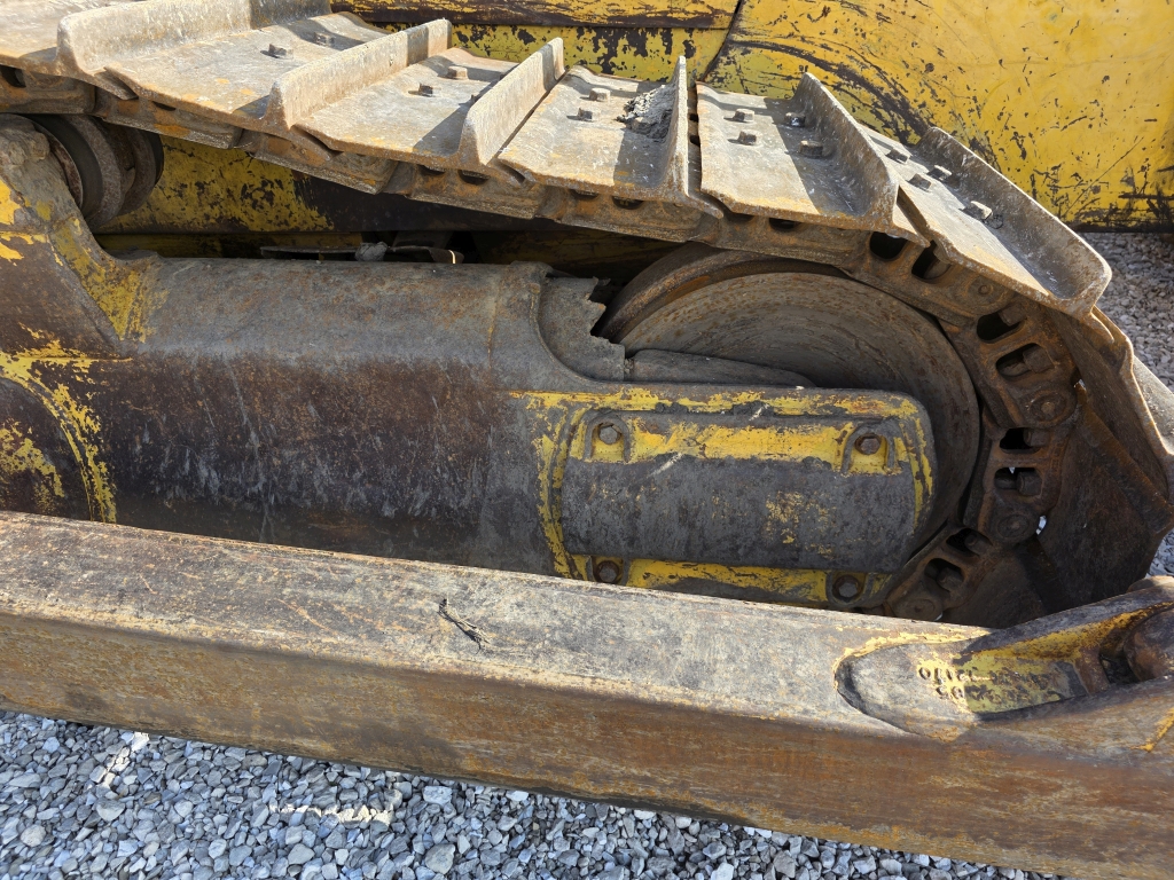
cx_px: 587
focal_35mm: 23
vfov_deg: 58.9
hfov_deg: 73.9
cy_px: 440
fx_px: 780
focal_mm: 6.3
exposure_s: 1/359
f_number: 1.7
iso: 25
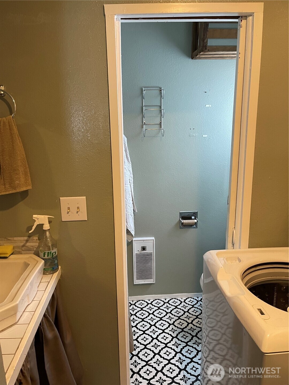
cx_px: 144
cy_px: 192
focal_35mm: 25
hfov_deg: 54.9
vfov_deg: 69.4
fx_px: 278
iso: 500
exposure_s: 1/60
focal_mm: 5.1
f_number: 1.6
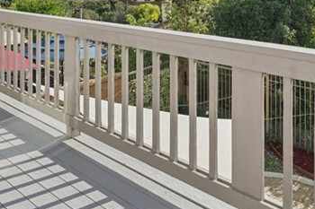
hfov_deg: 46.1
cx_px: 86
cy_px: -31
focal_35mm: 41
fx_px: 359
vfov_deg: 28.9
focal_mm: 14
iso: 100
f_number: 8
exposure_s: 1/250
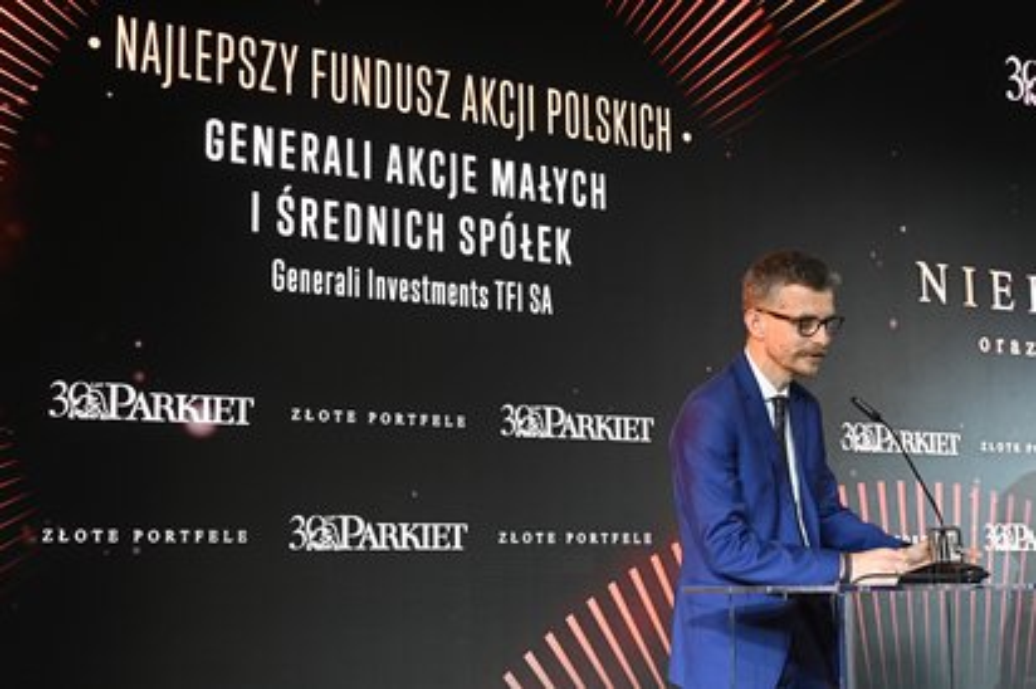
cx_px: 518
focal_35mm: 52
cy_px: 344
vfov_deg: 25.9
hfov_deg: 38.2
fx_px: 1495
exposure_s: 1/80
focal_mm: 52
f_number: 6.3
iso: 3200
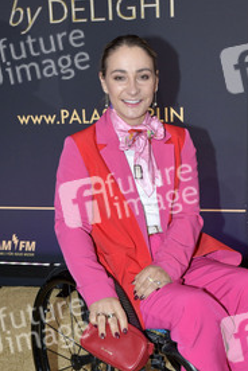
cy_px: 263
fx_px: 568
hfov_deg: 24.5
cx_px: 167
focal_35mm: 55
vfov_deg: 35.7
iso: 1250
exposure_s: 1/250
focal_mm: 38
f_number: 6.3
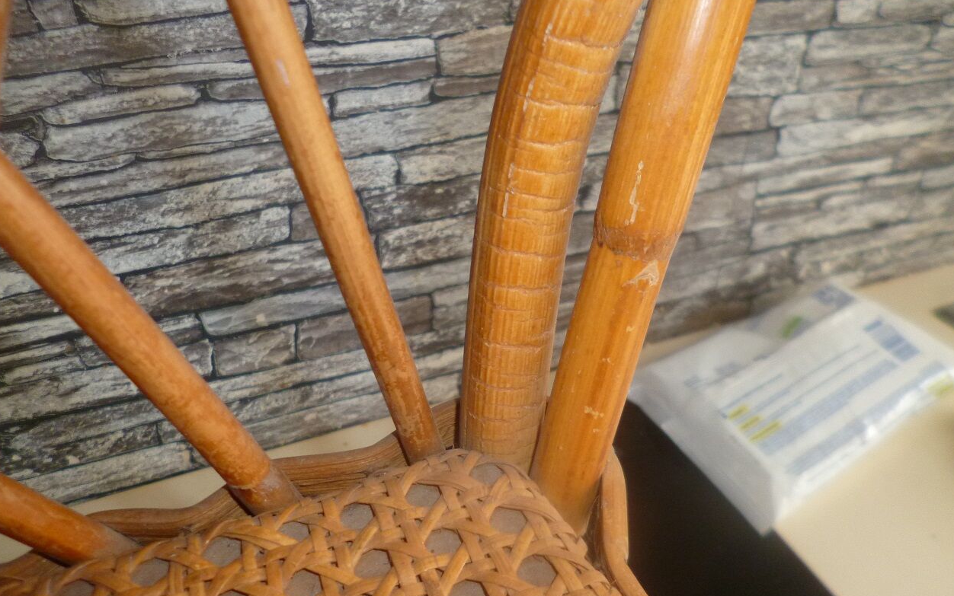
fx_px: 676
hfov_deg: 70.4
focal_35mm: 26
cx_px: 477
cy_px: 333
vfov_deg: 47.5
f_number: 2.5
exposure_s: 1/60
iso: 160
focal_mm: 4.3
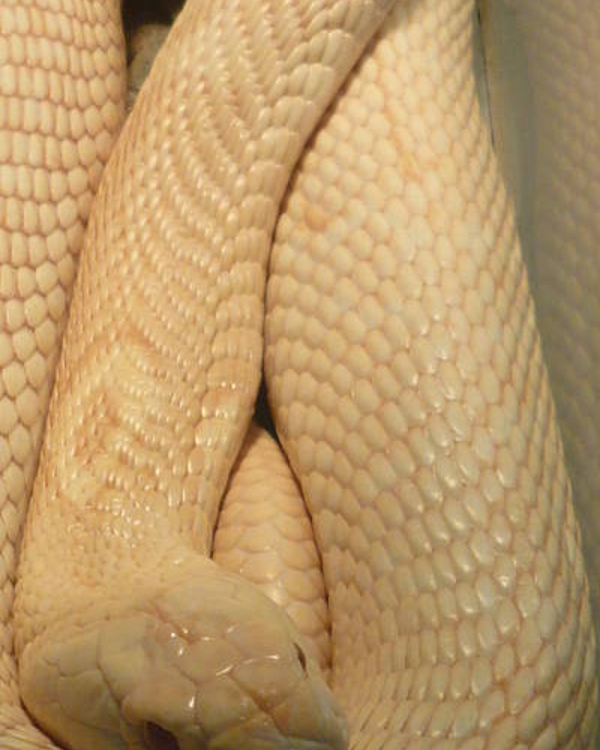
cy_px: 513
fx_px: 2286
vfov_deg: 18.6
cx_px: 84
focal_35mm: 103
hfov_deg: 14.8
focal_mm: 5.5
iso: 100
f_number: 2.8
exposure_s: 1/40
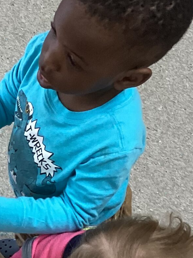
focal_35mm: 101
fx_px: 751
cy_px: 282
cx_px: -87
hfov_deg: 13.8
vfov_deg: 18.7
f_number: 2.4
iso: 125
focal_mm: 3.3
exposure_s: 1/60
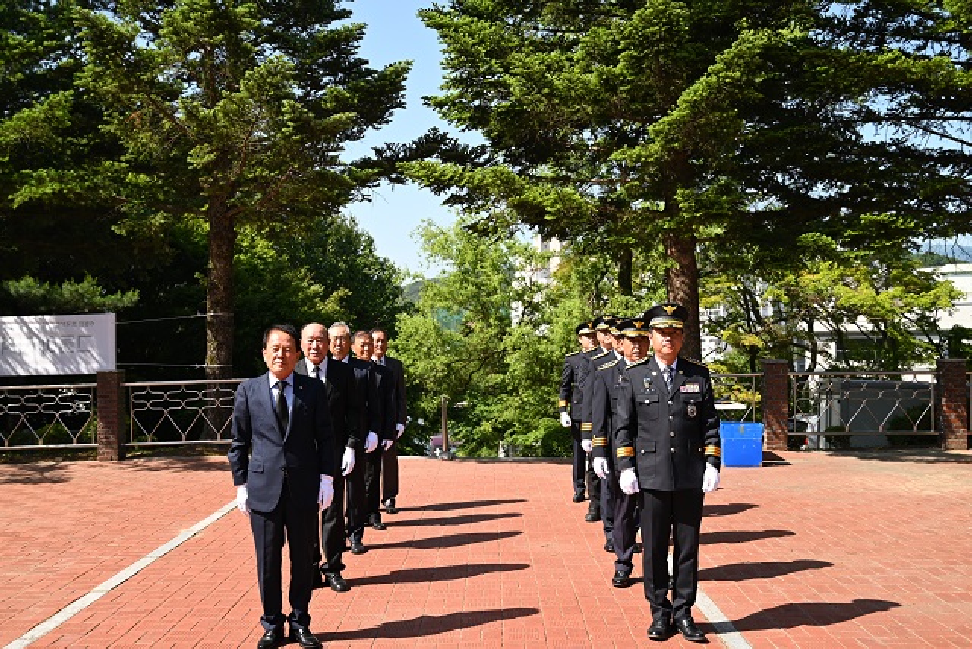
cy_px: 324
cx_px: 486
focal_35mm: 36
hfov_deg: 53.1
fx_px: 972
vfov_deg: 36.9
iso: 100
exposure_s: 1/250
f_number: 5.6
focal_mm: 36
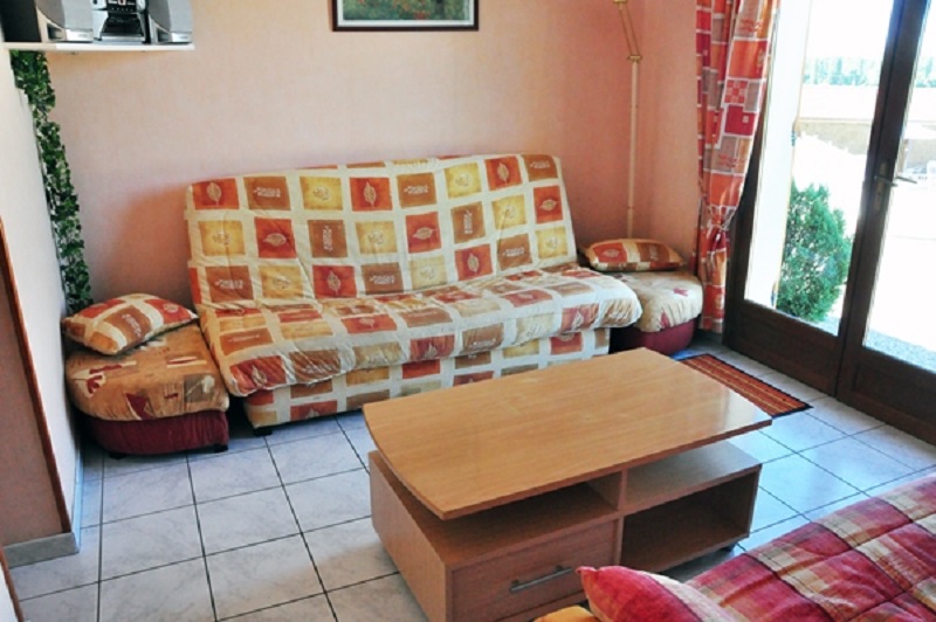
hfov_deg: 67.4
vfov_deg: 47.9
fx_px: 701
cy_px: 311
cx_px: 468
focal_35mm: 27
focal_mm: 18
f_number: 9
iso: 2000
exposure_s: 1/200
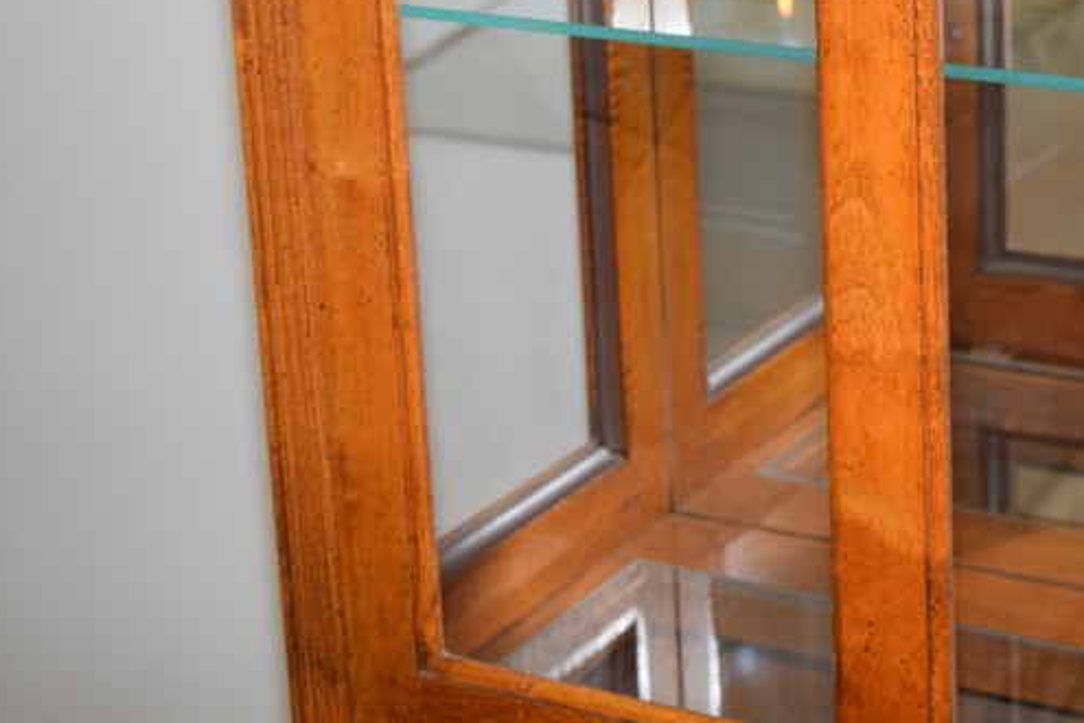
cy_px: 51
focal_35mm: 97
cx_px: 961
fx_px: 2921
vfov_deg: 14.0
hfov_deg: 20.6
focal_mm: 32
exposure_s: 1/80
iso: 800
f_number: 4.5
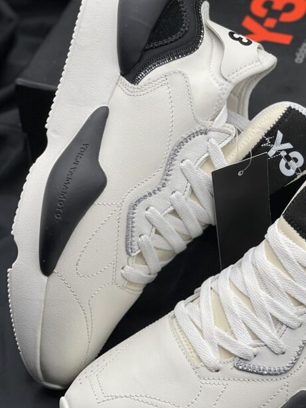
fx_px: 1261
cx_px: 245
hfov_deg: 13.8
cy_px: 191
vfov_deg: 18.4
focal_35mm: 107
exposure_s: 1/100
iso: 32
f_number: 2.2
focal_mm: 7.5
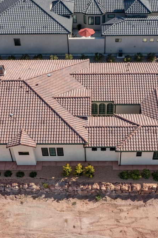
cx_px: 65
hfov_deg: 31.1
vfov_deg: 45.5
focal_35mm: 43
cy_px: 118
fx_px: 283
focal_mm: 10.26
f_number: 5.6
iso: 100
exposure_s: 1/400
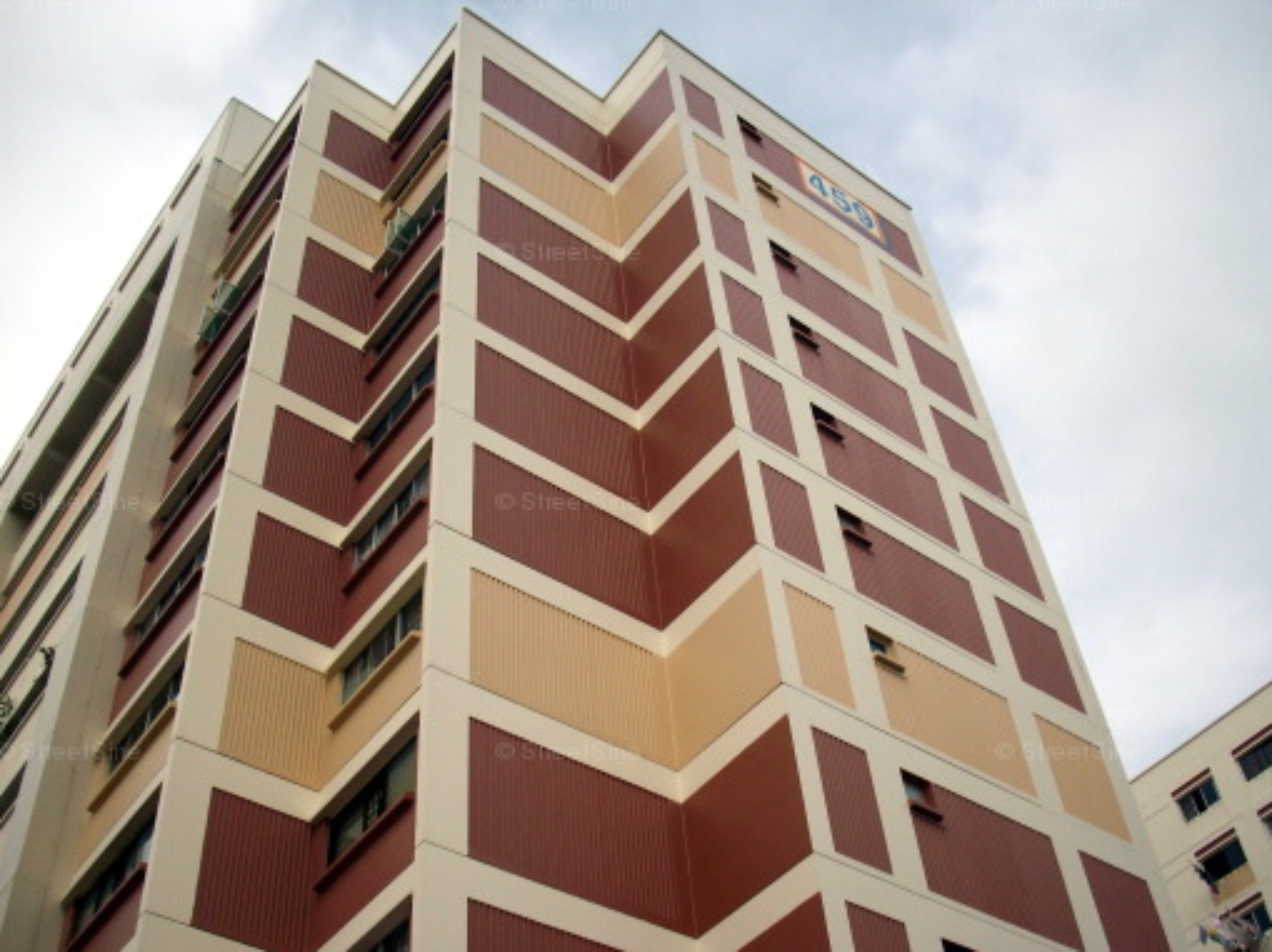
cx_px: 682
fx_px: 1469
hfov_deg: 46.8
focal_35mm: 40
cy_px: 505
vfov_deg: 35.9
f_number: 5.6
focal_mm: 6.2
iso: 80
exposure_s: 1/640
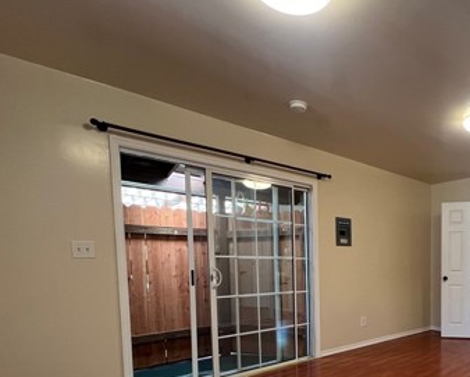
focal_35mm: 24
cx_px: 403
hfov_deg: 61.7
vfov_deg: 55.5
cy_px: 291
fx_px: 334
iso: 200
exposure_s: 1/60
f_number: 1.8
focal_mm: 1.57
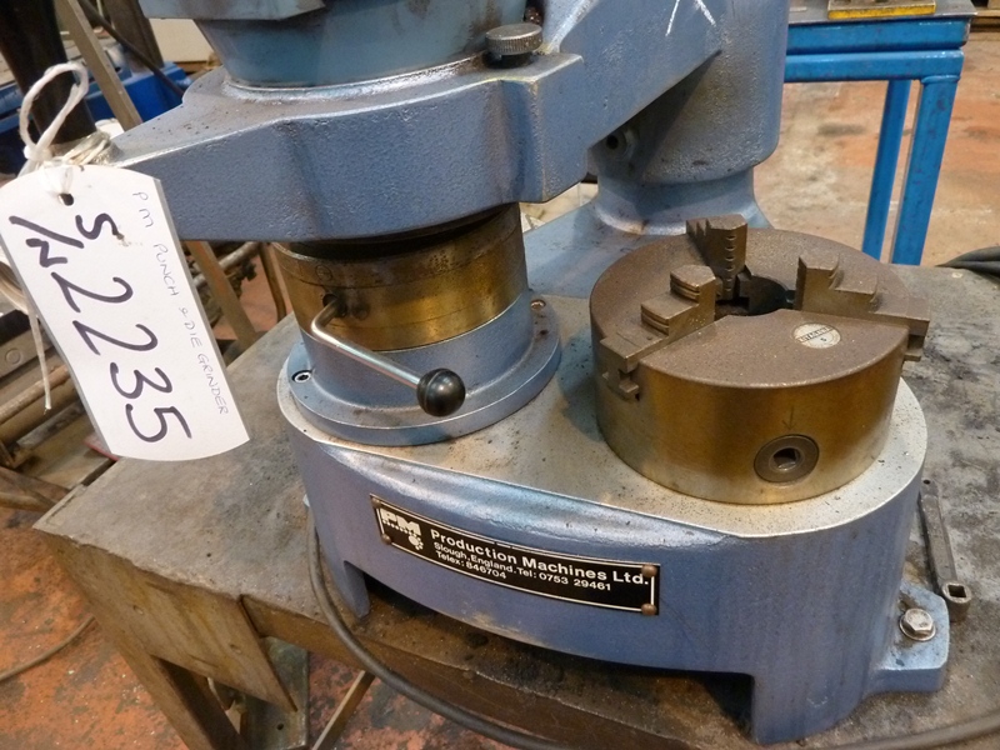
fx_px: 722
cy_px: 375
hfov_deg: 69.4
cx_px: 500
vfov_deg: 54.9
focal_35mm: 25
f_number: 3.3
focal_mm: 4.1
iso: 400
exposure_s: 1/8
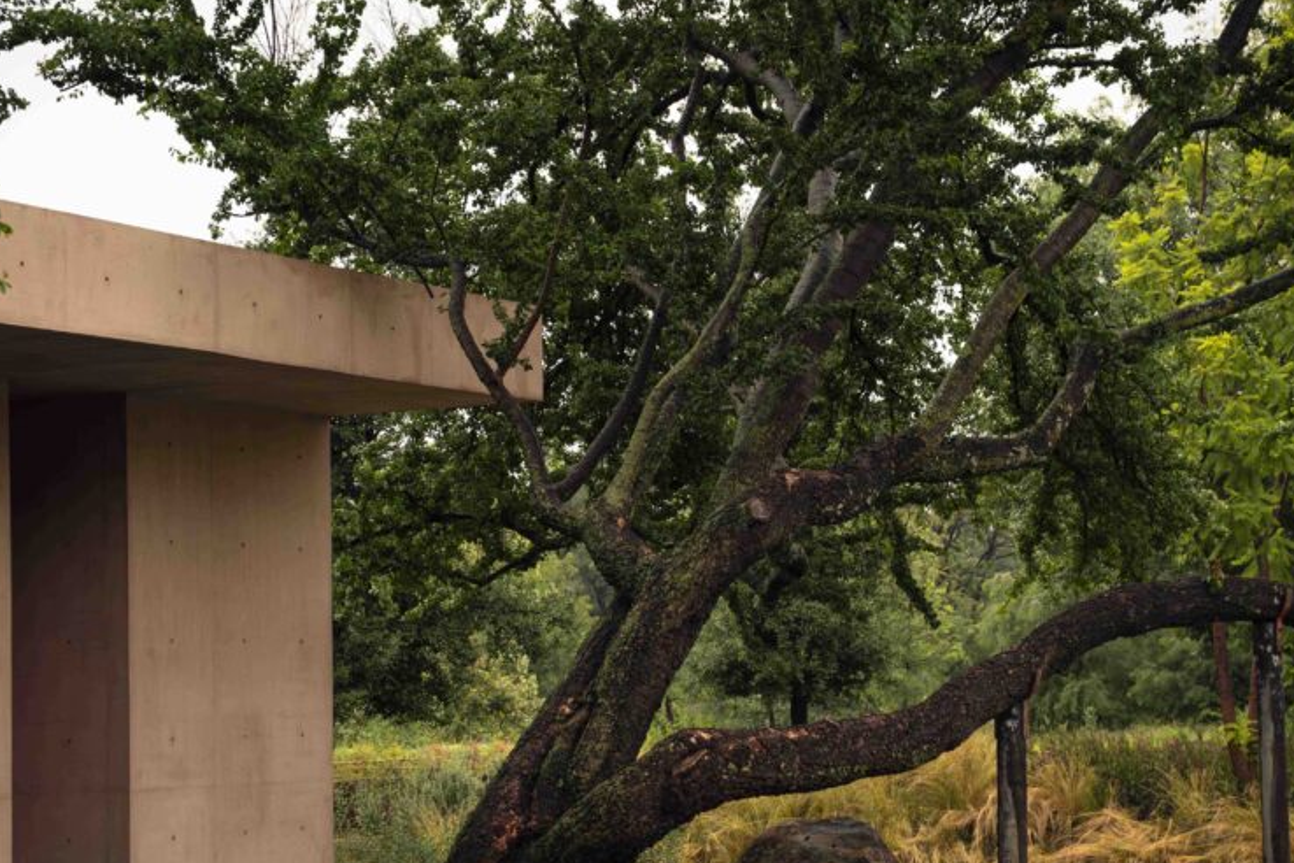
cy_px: 536
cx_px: 645
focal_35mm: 68
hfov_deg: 29.7
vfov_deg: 20.0
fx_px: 2444
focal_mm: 49
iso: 5000
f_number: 5.6
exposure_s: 1/640
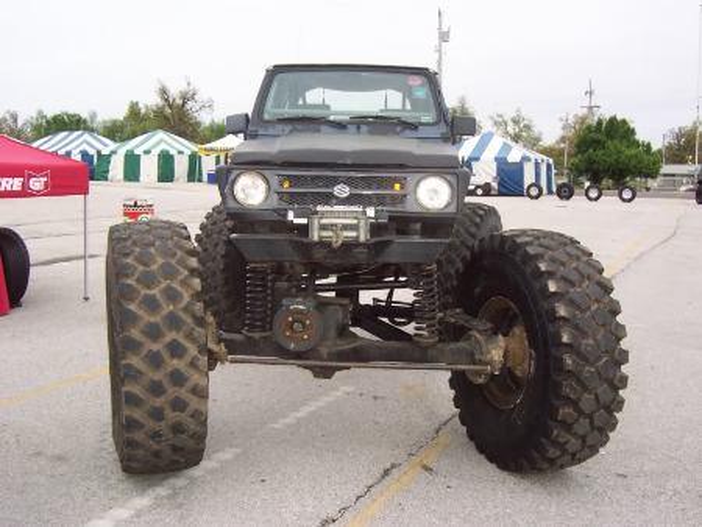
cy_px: 264
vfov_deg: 38.7
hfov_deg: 50.1
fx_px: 751
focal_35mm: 37
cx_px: 351
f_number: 2.8
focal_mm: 5.6
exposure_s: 1/60
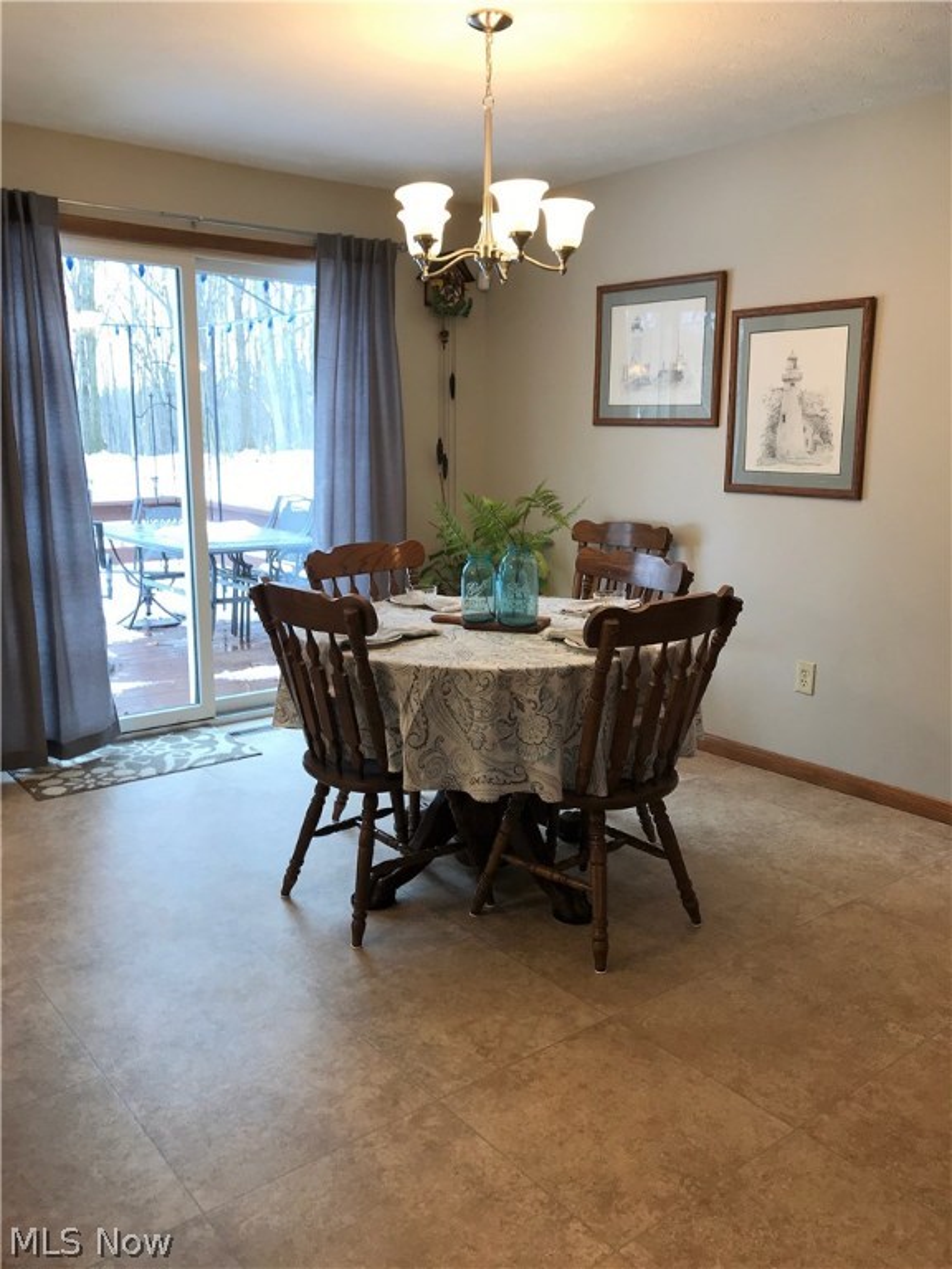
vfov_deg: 63.4
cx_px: 476
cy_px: 634
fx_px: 1027
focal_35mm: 28
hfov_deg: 49.7
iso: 25
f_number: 1.8
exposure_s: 1/60
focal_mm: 3.99
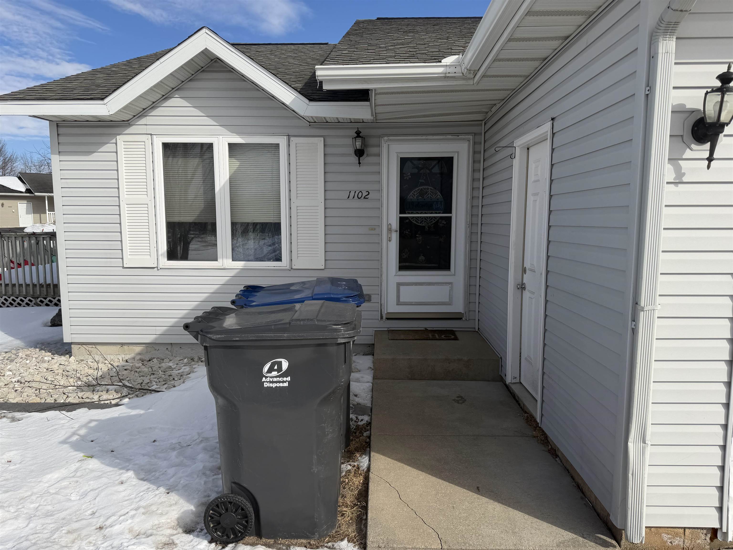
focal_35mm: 24
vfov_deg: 56.8
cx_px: 366
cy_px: 275
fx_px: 508
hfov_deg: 71.6
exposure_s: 1/8130
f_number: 1.78
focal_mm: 6.76
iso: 80
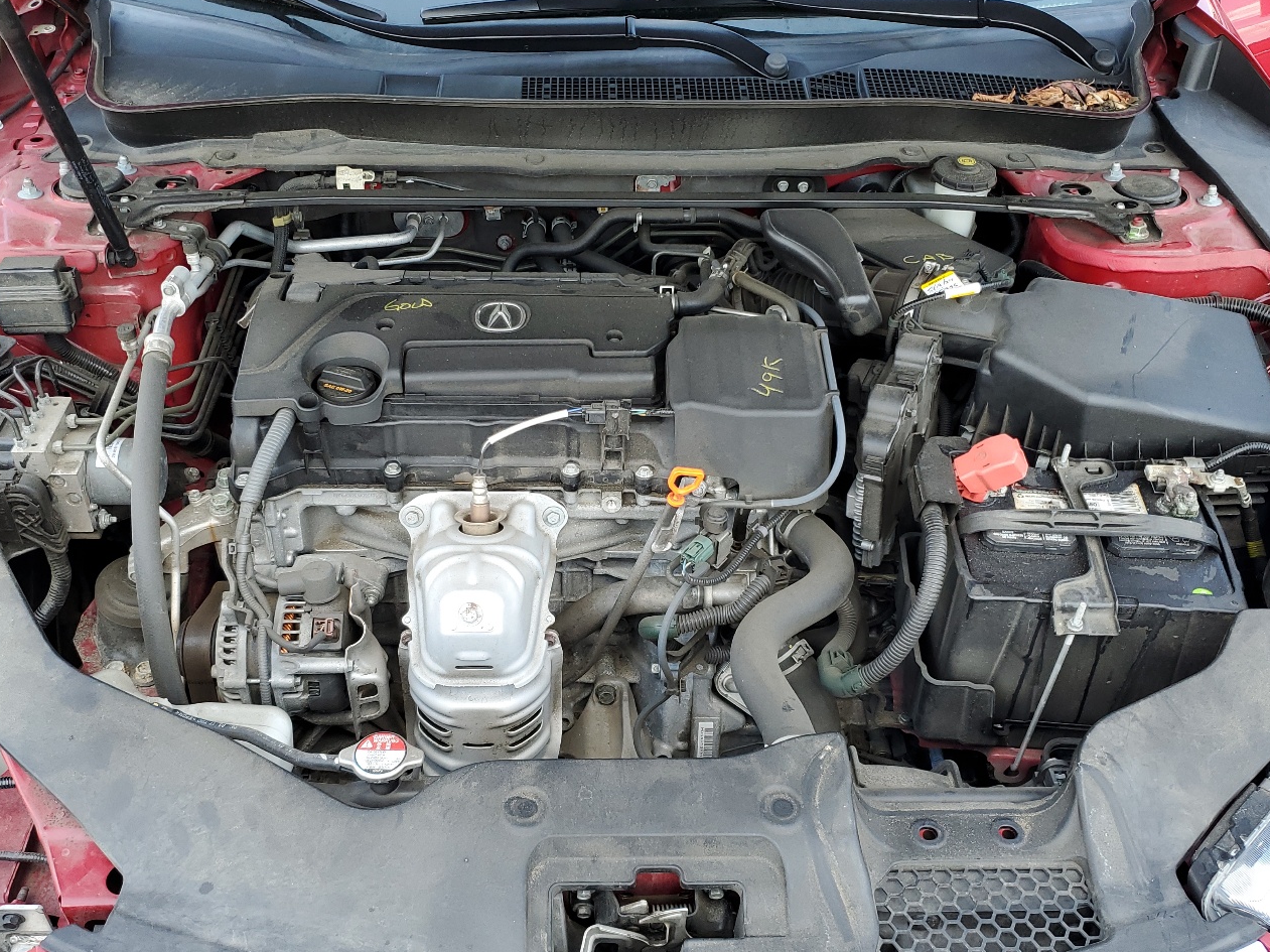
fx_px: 1210
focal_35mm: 33
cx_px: 621
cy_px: 509
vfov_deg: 42.9
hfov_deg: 55.4
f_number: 1.5
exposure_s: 1/270
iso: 50
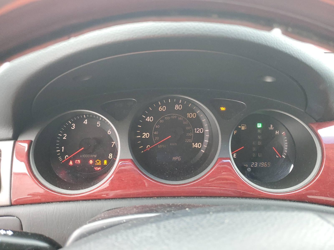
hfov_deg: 67.3
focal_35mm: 26
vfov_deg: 53.1
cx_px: 167
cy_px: 125
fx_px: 251
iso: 172
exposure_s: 1/60.2
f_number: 1.5
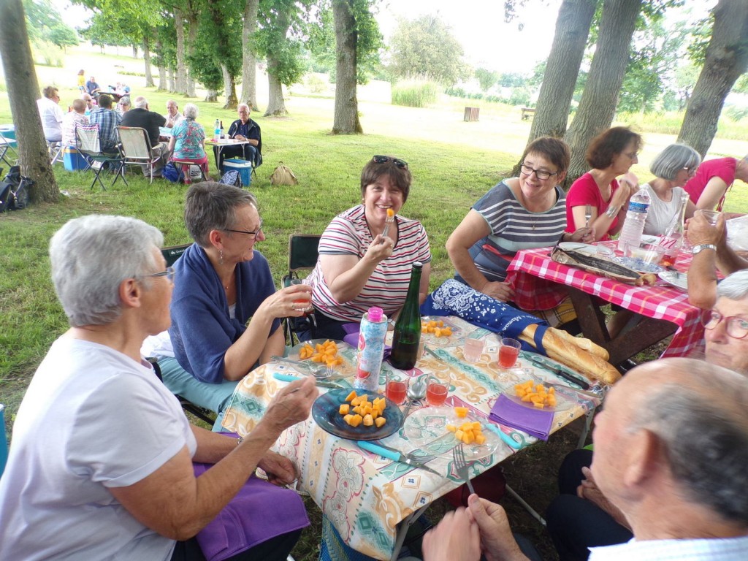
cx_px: 374
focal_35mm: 24
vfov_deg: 56.8
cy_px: 280
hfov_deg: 71.6
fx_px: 519
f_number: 4.3
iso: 88
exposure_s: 1/34
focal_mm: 4.3
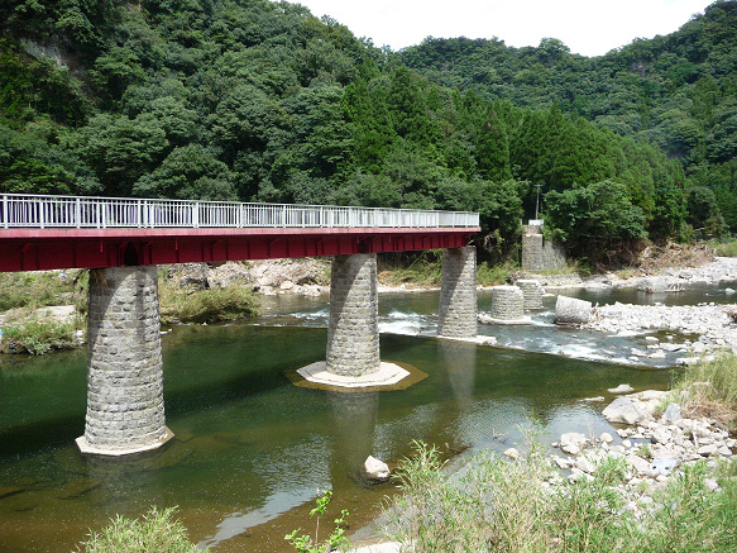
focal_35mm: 28
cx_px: 368
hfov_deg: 63.5
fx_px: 596
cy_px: 276
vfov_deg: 49.7
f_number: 3.3
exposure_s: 1/500
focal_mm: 4.7
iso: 100
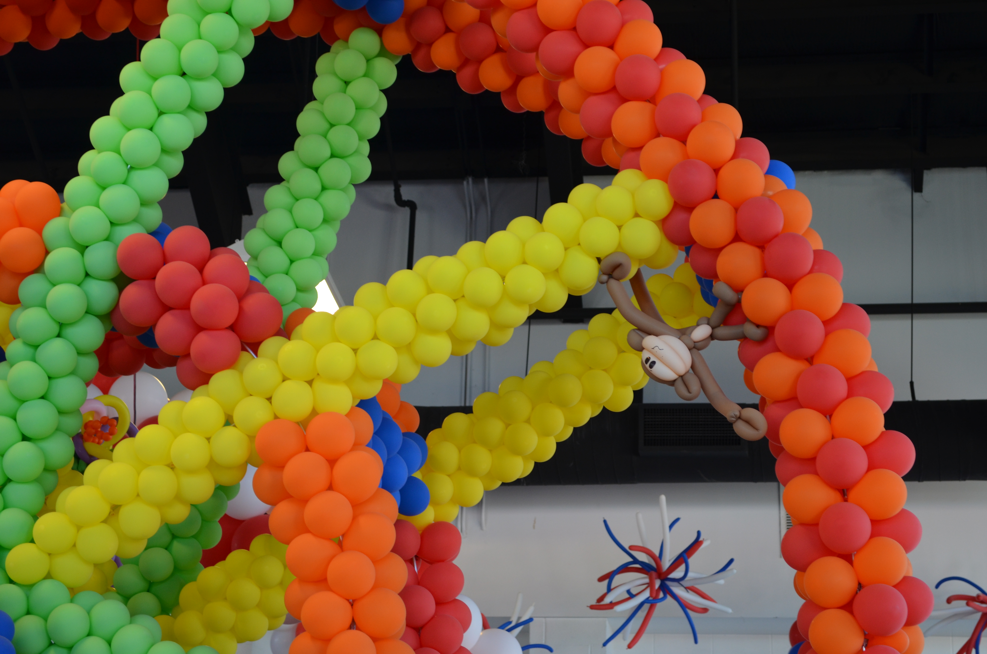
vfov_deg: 19.6
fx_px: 1888
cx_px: 494
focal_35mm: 69
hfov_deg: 29.3
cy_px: 327
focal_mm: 46
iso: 400
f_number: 5.3
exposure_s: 1/60
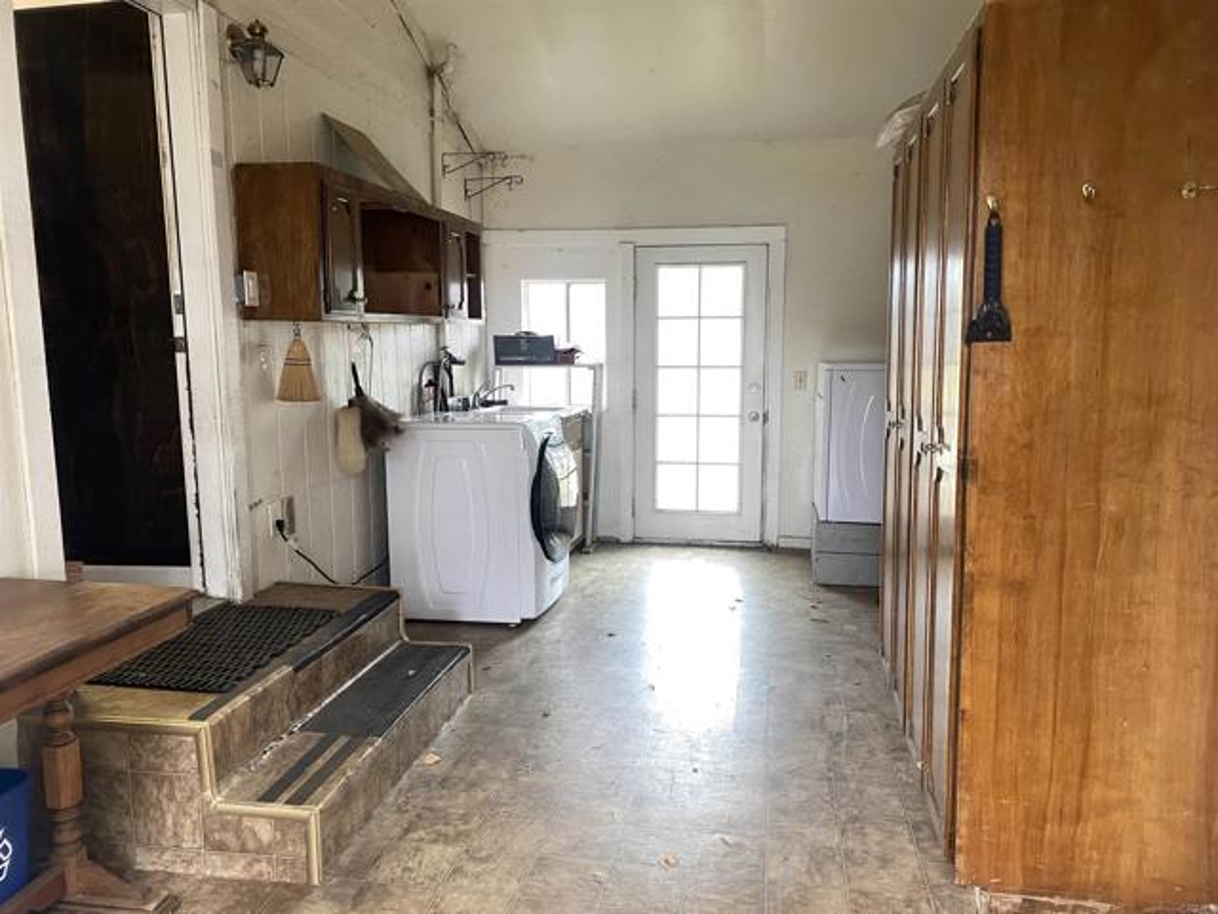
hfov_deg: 67.3
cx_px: 609
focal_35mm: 26
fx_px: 915
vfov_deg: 53.1
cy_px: 457
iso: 160
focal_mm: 4.25
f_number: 1.8
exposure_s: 1/60
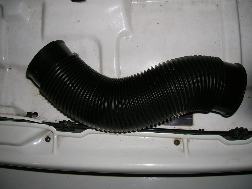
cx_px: 126
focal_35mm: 34
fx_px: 248
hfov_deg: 54.0
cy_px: 94
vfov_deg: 41.8
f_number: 2.9
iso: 50
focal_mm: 5.7
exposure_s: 1/60.1
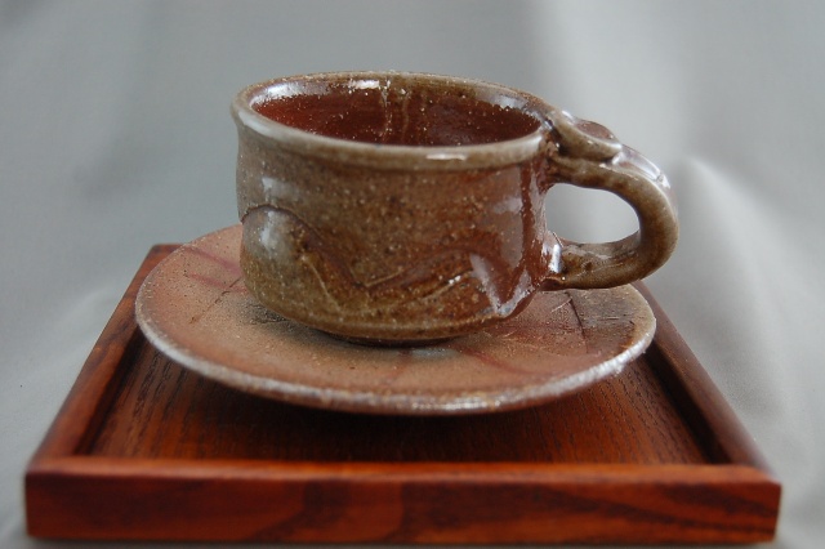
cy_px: 274
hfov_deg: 38.9
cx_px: 412
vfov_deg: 26.5
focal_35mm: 51
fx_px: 1168
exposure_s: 1/30
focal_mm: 34
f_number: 4.5
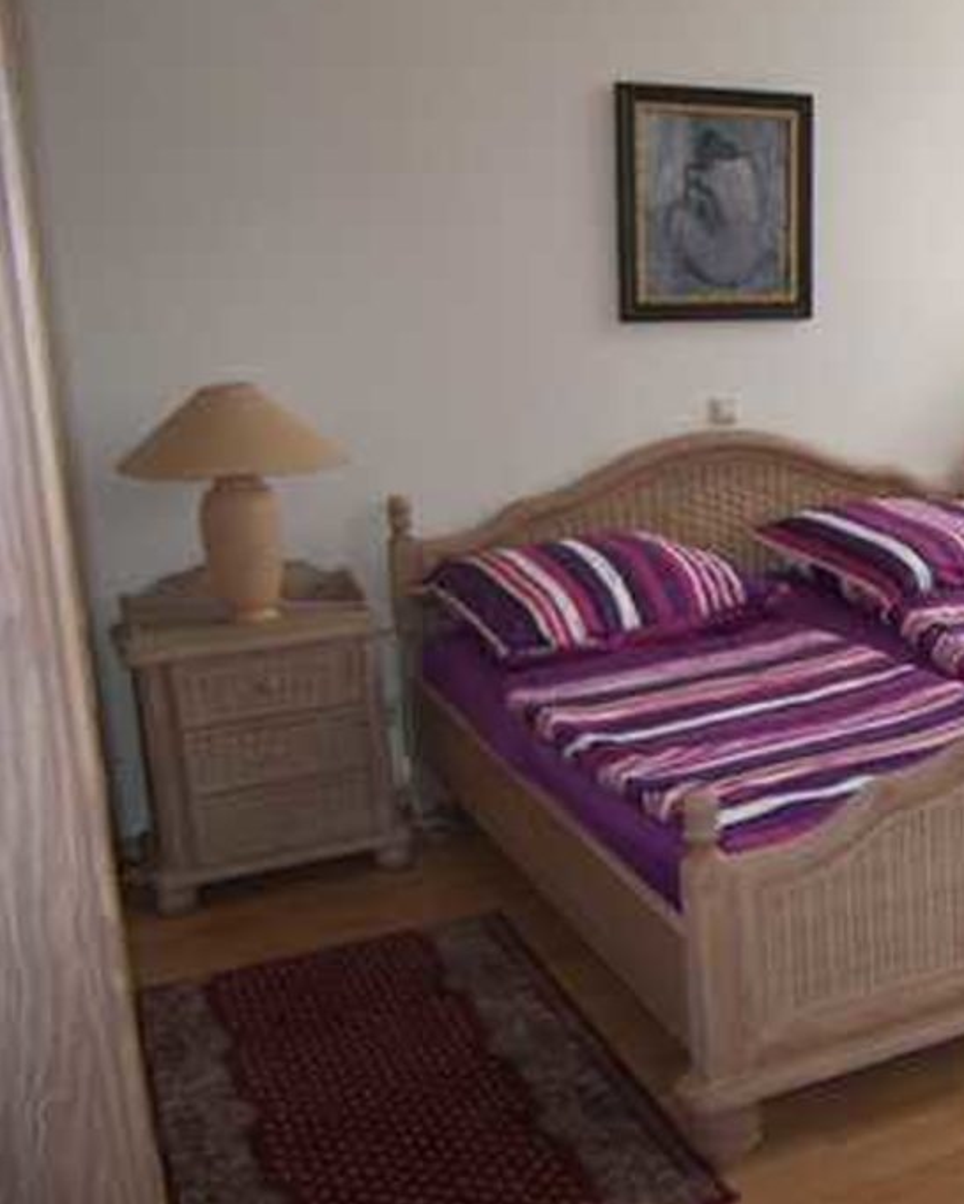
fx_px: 1533
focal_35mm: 43
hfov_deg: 31.1
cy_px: 545
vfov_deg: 42.8
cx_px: 1060
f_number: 2.8
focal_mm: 5.2
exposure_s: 1/100
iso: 50
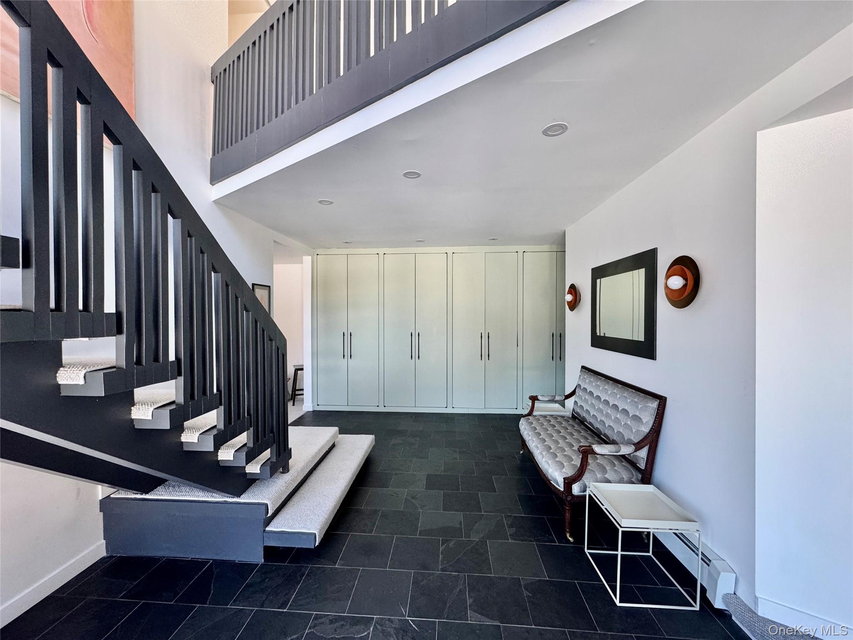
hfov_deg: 102.1
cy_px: 320
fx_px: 345
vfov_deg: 85.7
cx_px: 426
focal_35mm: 14
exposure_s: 1/99
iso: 160
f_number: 2.2
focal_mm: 2.22
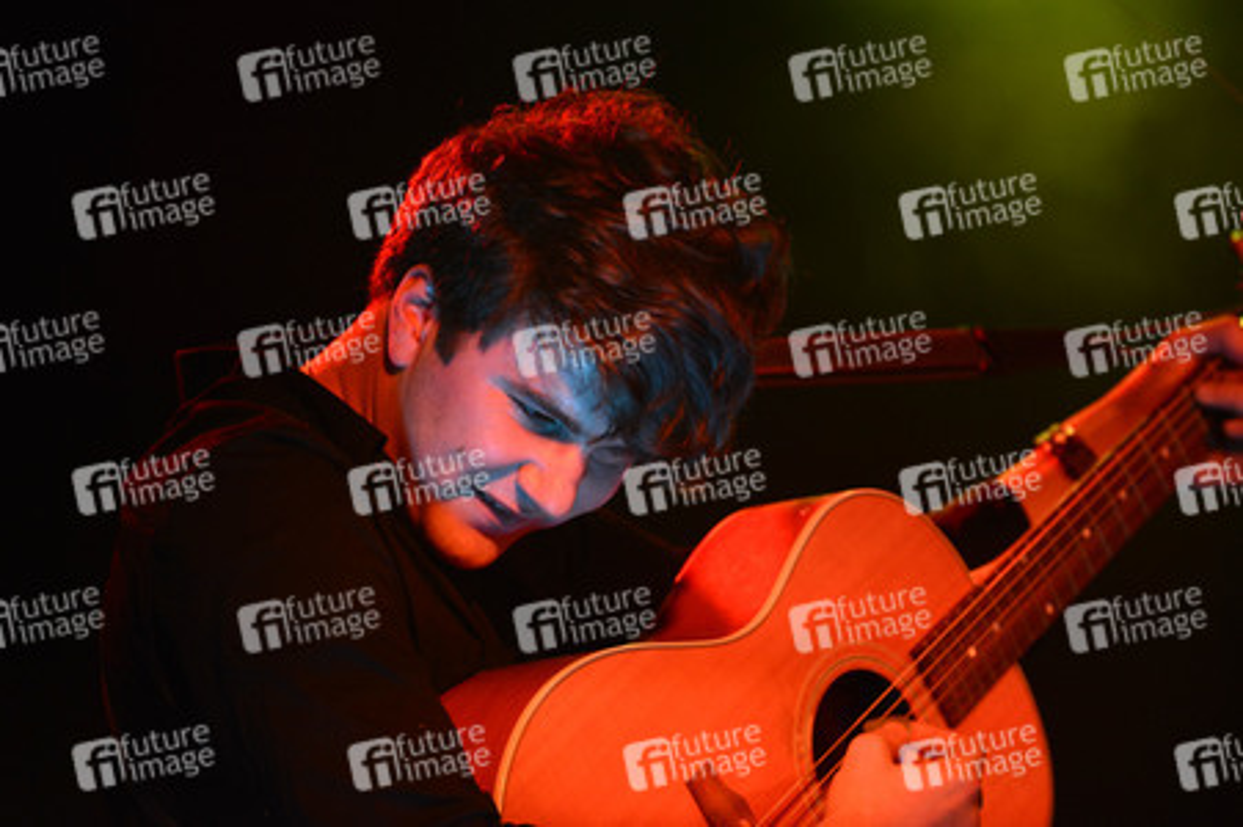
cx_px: 622
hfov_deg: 10.3
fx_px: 6900
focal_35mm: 200
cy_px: 414
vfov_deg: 6.9
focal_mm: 200
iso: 3200
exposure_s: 1/320
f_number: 3.2
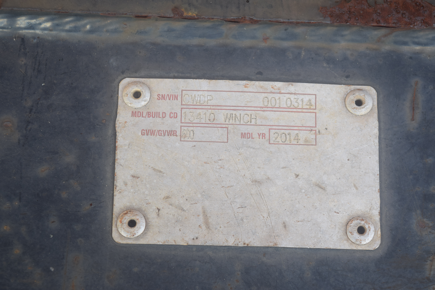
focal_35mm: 82
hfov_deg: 24.6
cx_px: 218
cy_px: 145
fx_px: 997
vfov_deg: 16.6
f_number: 8
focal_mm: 55
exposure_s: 1/250
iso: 400
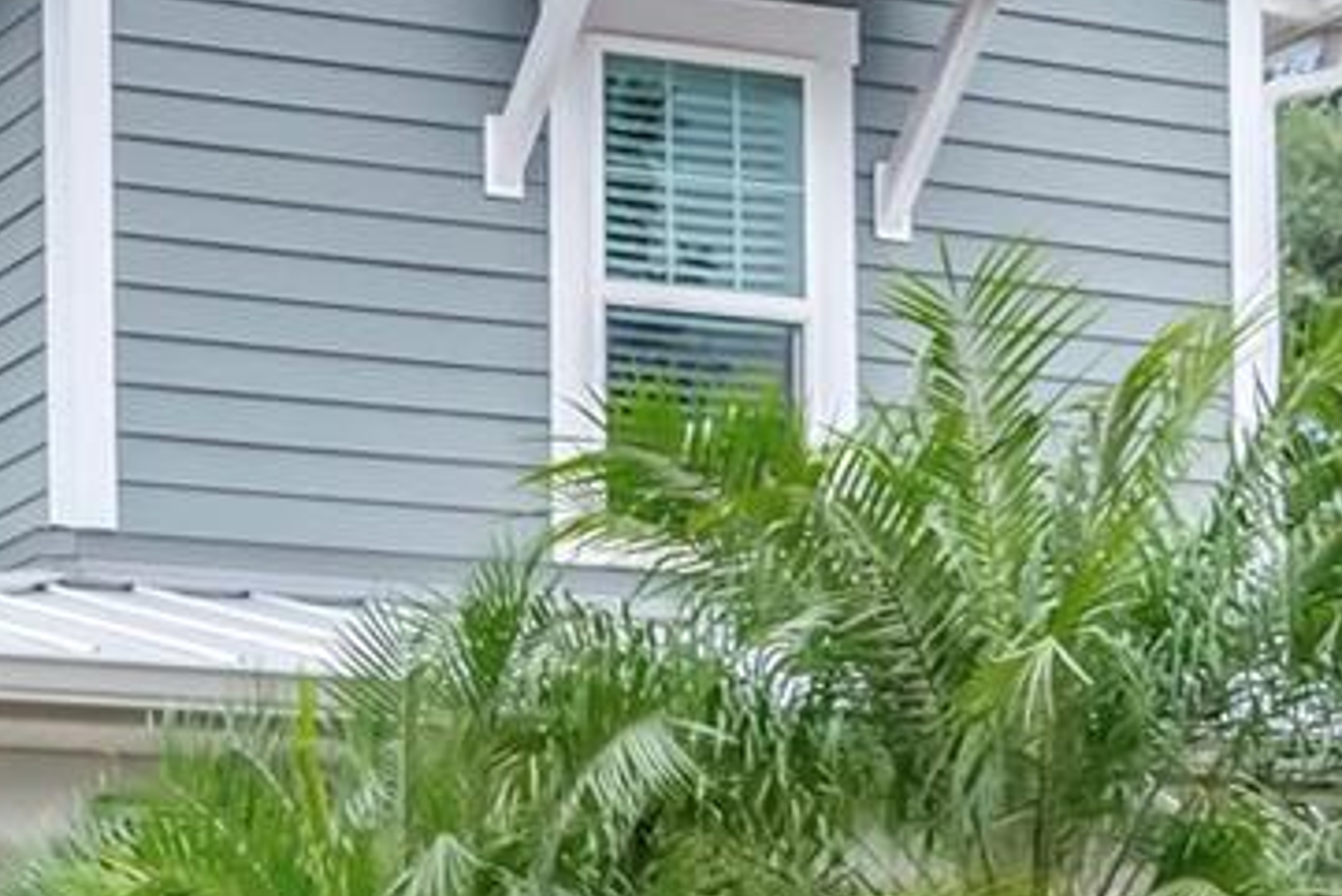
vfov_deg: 14.7
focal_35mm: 93
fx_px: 3468
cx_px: -613
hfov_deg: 19.4
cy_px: 580
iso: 1000
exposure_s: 1/2500
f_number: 8
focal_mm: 14
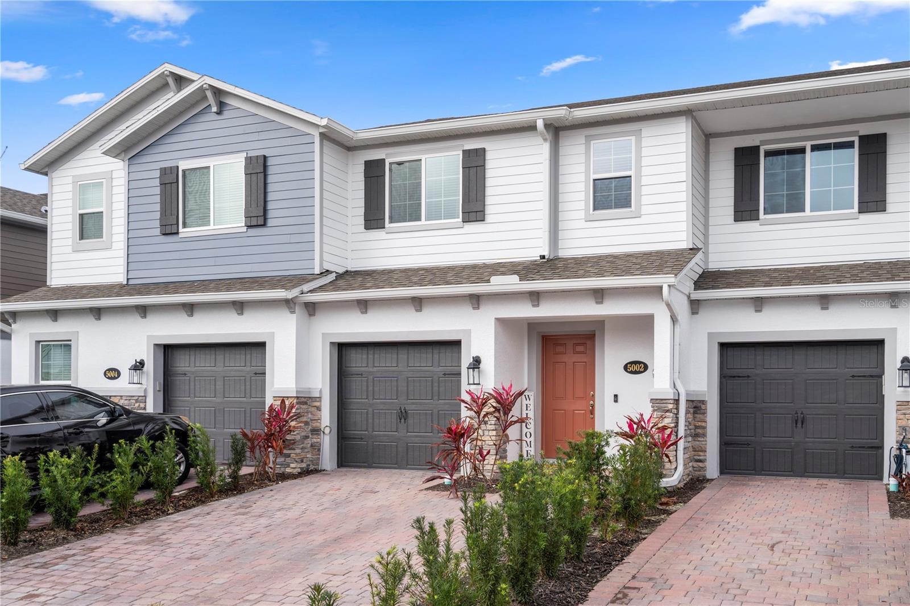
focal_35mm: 30
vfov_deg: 43.6
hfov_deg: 61.9
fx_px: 758
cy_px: 303
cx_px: 455
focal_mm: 30
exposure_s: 1/100
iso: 320
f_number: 8
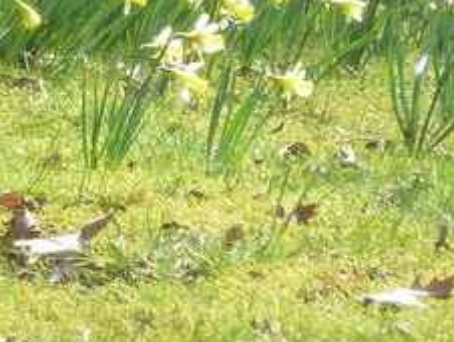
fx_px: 10044
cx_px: -486
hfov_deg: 2.6
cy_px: -115
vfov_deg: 1.9
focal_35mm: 765
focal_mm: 27.8
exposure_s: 1/250
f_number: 4.5
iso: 160
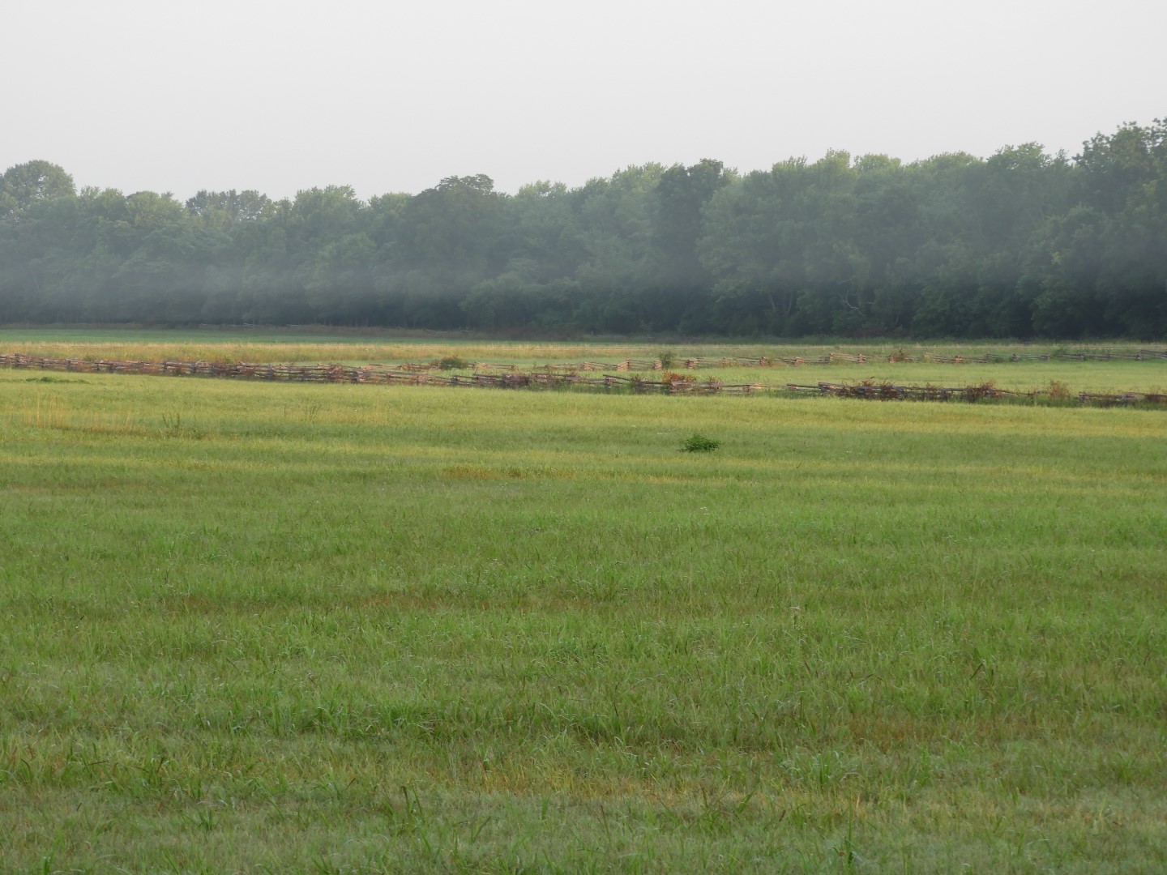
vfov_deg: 9.9
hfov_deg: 13.2
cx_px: 584
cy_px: 438
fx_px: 5057
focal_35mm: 150
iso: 100
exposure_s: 1/80
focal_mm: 26.9
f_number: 5.2
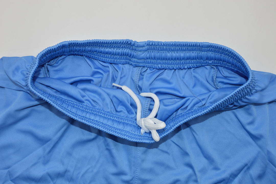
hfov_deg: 46.4
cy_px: 92
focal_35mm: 42
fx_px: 322
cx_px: 138
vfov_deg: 31.8
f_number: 9
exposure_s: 1/200
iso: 400
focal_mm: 28
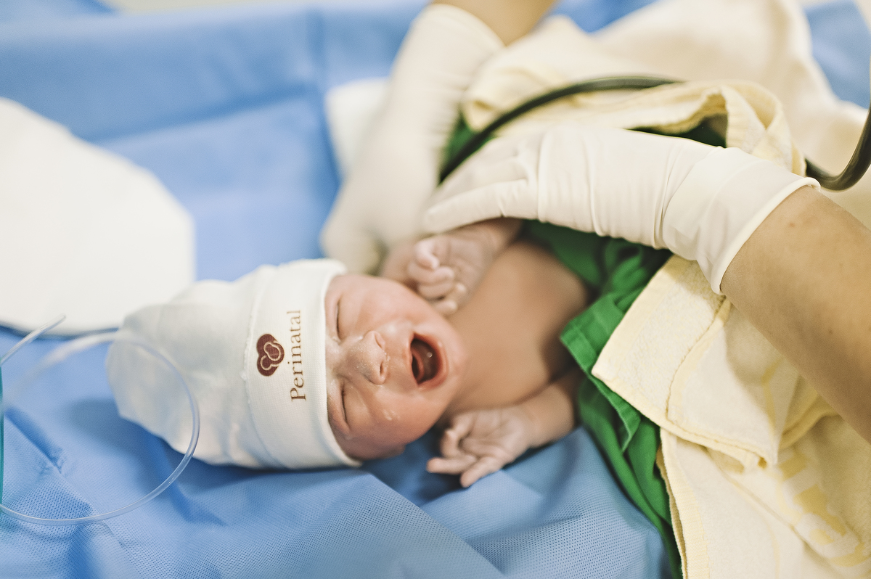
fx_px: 846
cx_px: 436
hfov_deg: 54.5
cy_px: 290
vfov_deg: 37.8
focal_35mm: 35
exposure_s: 1/100
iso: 800
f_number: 1.4
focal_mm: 35
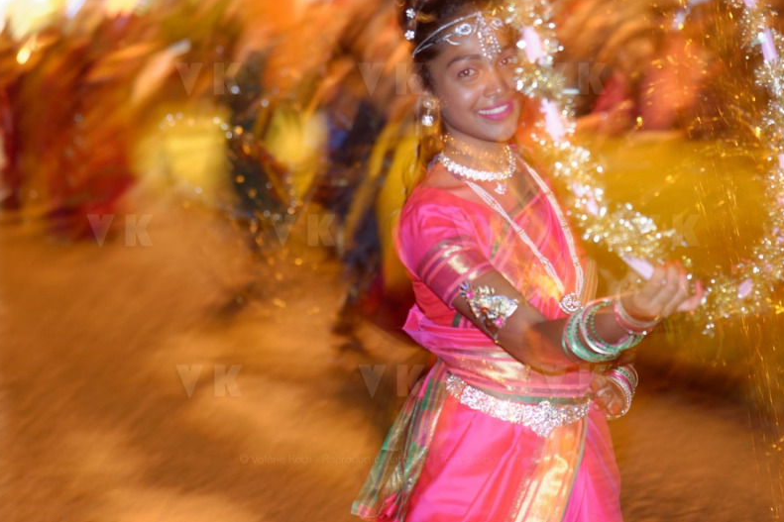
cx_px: 391
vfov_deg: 12.9
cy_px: 261
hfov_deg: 19.3
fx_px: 2308
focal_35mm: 106
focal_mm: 70
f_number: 3.5
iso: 800
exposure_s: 1/2.5
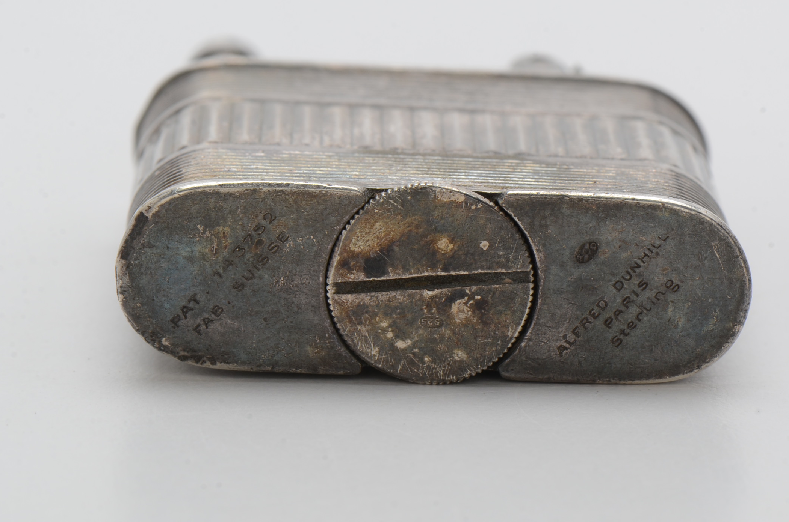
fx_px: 3272
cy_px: 273
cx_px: 423
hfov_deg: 13.7
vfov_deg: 9.1
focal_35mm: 150
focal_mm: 85
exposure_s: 1/125
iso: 200
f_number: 18
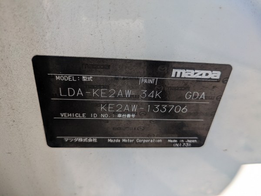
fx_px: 189
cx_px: 130
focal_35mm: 25
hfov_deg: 69.3
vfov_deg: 54.9
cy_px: 98
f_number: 1.89
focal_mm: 5.43
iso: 30
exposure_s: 1/461
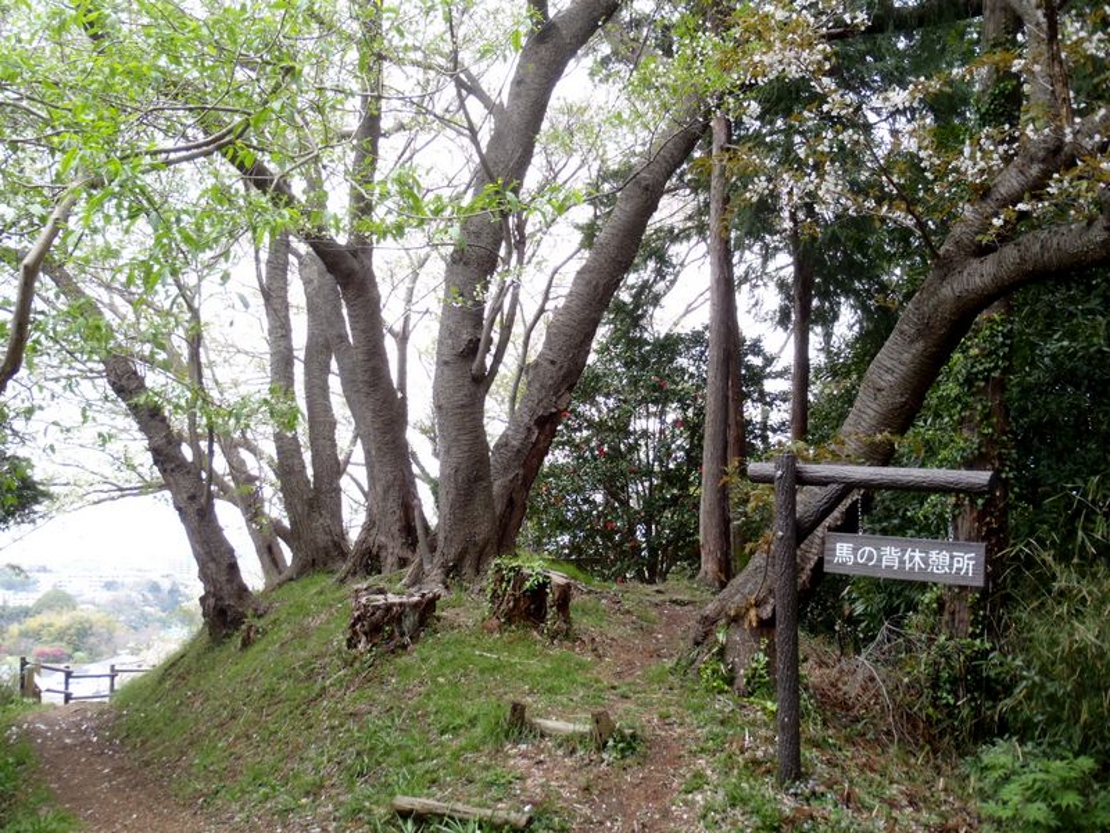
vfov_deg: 36.0
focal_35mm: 40
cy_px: 416
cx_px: 555
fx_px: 1283
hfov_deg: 46.8
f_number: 4.7
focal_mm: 7.28
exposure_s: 1/40
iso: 100
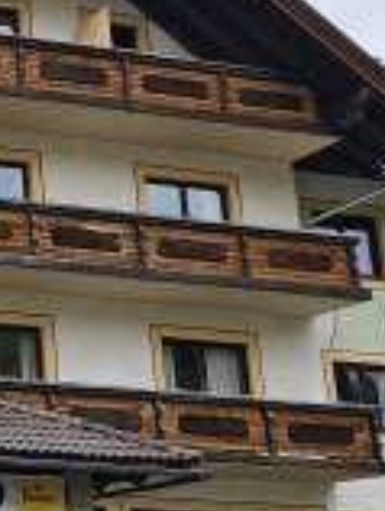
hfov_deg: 13.6
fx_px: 1375
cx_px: -379
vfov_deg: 21.1
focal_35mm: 93
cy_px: 246
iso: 10
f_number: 1.7
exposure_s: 1/647
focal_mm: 6.3
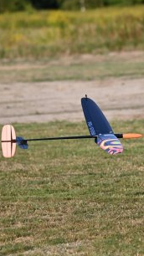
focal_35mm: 358
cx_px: 129
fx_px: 2431
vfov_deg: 6.0
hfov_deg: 3.4
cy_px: 127
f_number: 5.6
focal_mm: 210
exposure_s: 1/2500
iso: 640
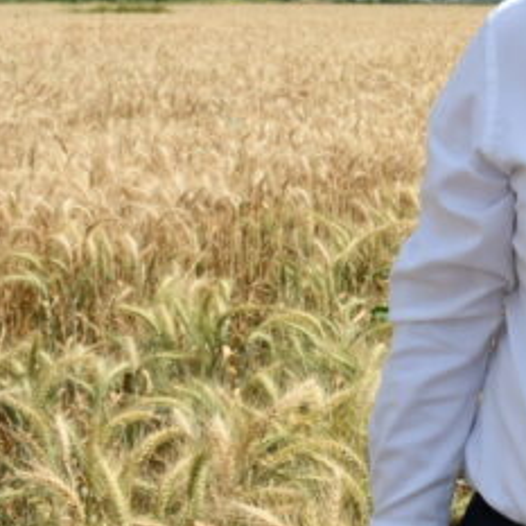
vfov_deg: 23.0
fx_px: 1272
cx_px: 607
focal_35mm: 74
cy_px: 104
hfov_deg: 21.9
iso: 400
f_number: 13
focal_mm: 18
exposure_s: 1/640
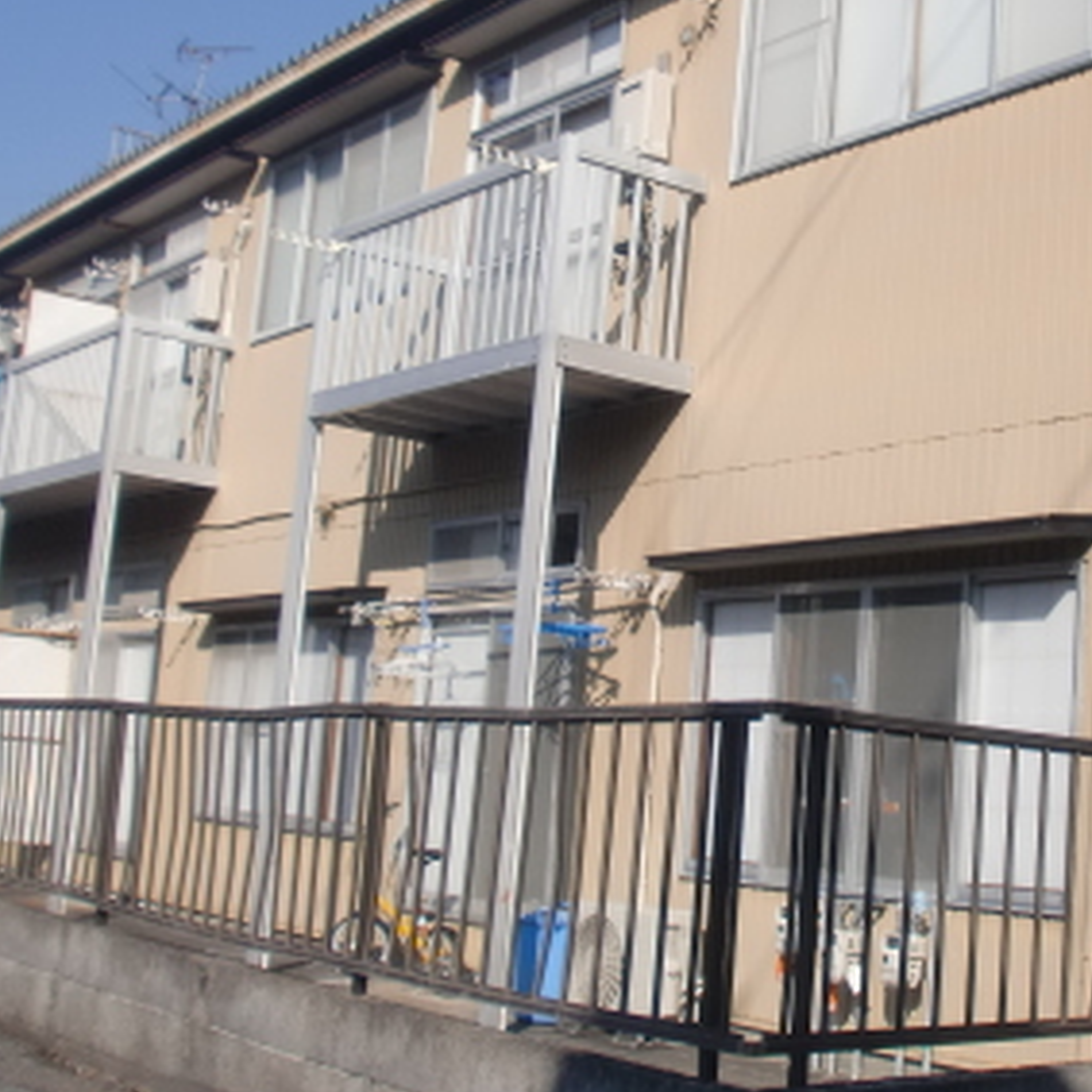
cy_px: 397
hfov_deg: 30.0
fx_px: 1999
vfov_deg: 30.4
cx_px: 830
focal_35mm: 56
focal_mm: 4.65
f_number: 7.8
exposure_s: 1/200
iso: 64
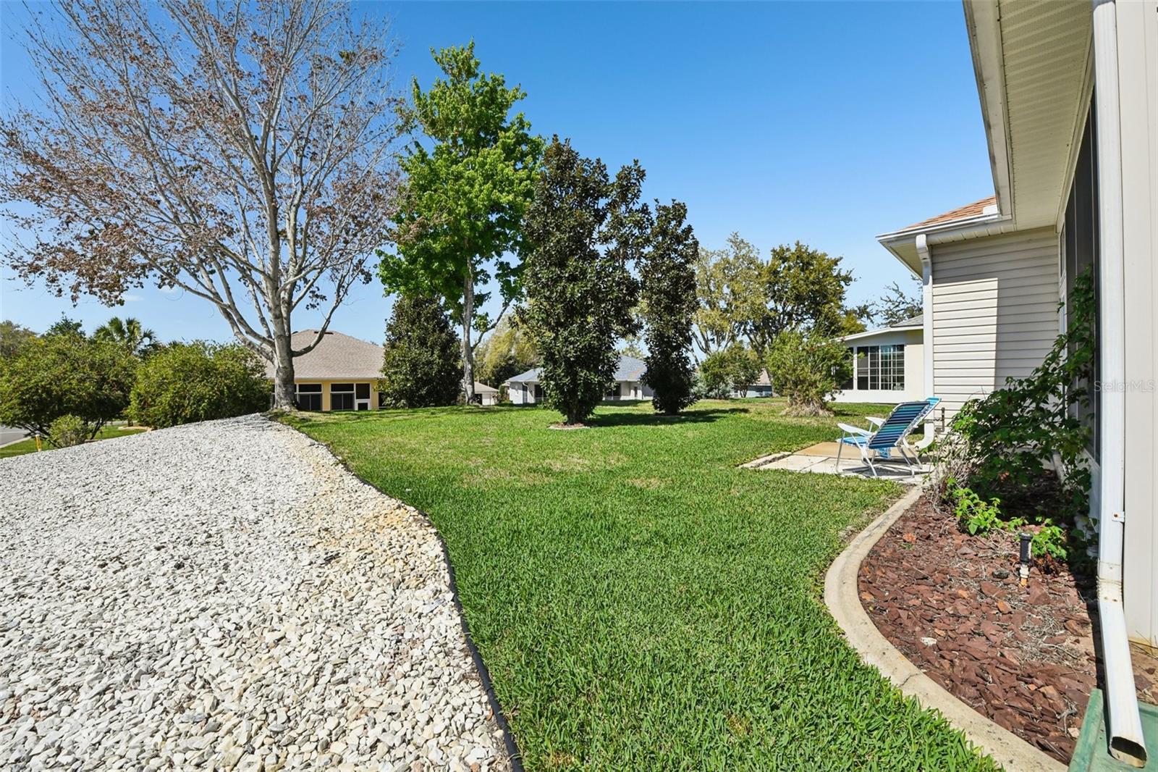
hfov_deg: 104.3
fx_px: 450
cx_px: 579
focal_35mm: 14
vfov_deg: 81.2
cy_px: 386
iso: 400
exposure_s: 1/640
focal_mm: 14
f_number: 8
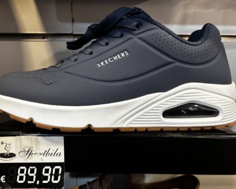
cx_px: 110
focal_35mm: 28
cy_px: 92
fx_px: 196
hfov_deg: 62.1
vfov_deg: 51.6
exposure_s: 1/50
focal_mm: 5.96
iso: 250
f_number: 1.6
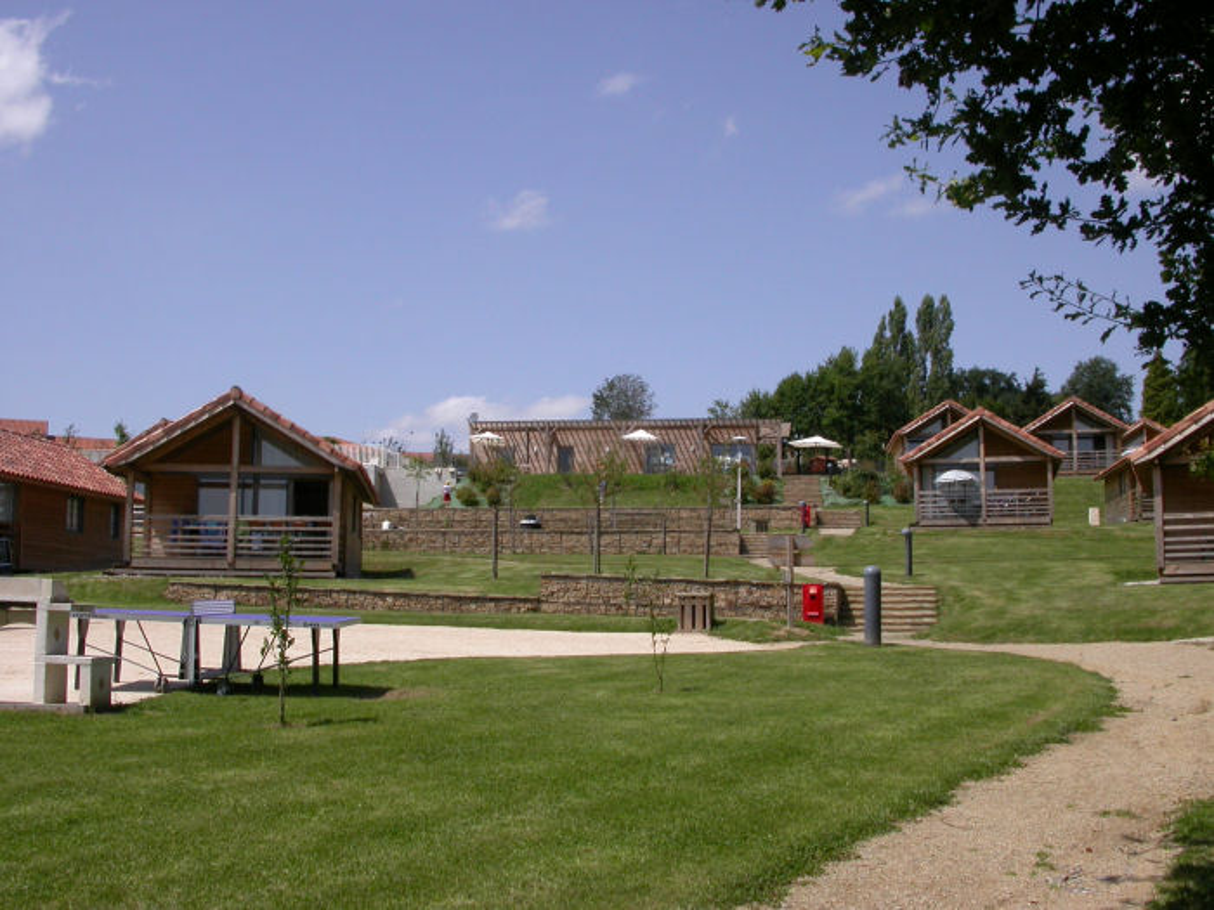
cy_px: 455
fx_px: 1333
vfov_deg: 37.7
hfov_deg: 49.0
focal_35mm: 38
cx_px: 607
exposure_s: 1/398
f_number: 7.5
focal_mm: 7.85
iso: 100
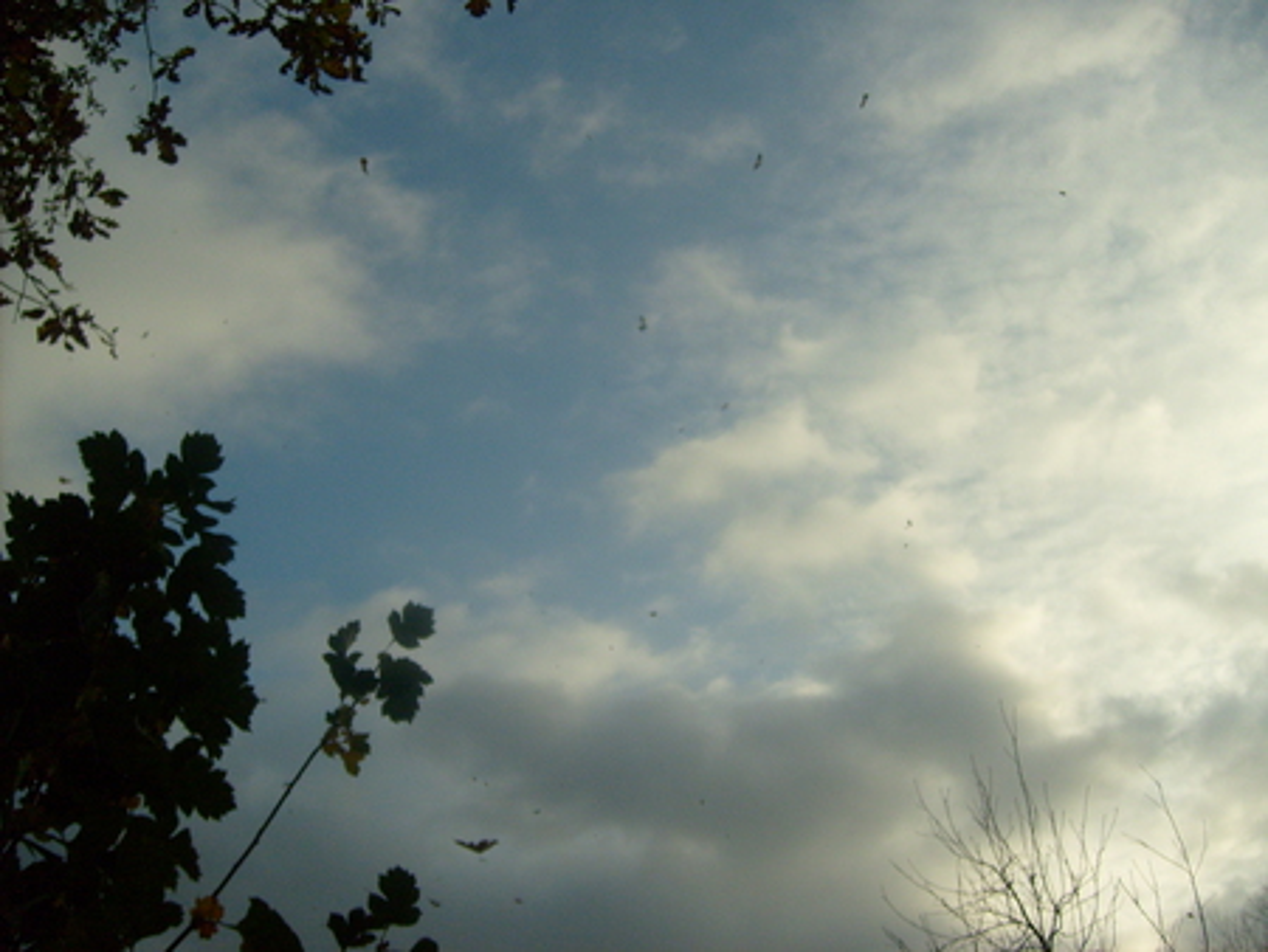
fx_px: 1283
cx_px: 634
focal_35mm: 35
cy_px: 476
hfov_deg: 52.6
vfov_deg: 40.7
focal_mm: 5.8
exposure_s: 1/750
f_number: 7.1
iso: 100
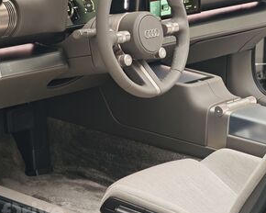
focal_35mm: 138
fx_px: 1086
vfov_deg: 11.1
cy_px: 40
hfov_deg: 14.0
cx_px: 137
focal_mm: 25.1
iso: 1000
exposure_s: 1/52.2
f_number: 2.6
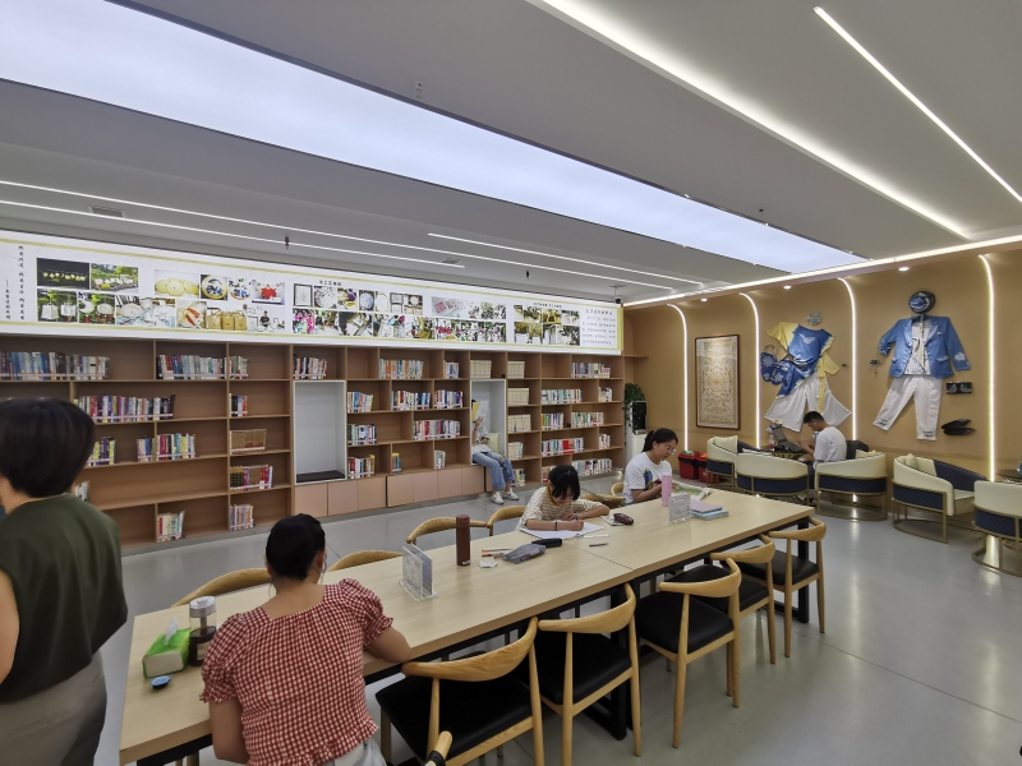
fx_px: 502
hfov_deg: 91.0
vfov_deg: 74.7
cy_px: 383
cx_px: 511
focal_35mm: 17
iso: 50
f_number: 2.2
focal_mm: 2.26
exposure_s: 1/99.9
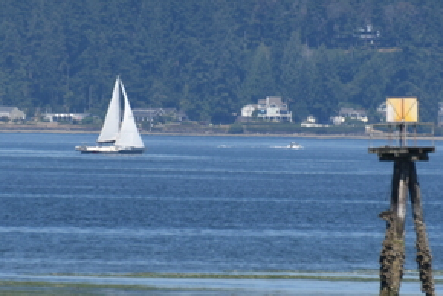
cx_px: 206
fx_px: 16284
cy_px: 140
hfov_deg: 1.6
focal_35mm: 1322
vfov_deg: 1.0
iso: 100
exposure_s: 1/640
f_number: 6.3
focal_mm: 300
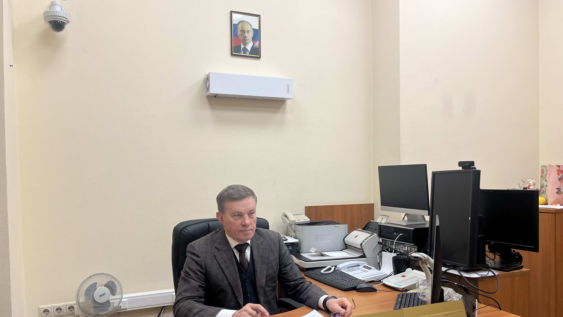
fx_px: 433
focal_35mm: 29
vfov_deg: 39.9
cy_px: 196
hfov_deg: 66.1
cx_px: 286
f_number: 1.6
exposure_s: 1/100
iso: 125
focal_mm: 5.1
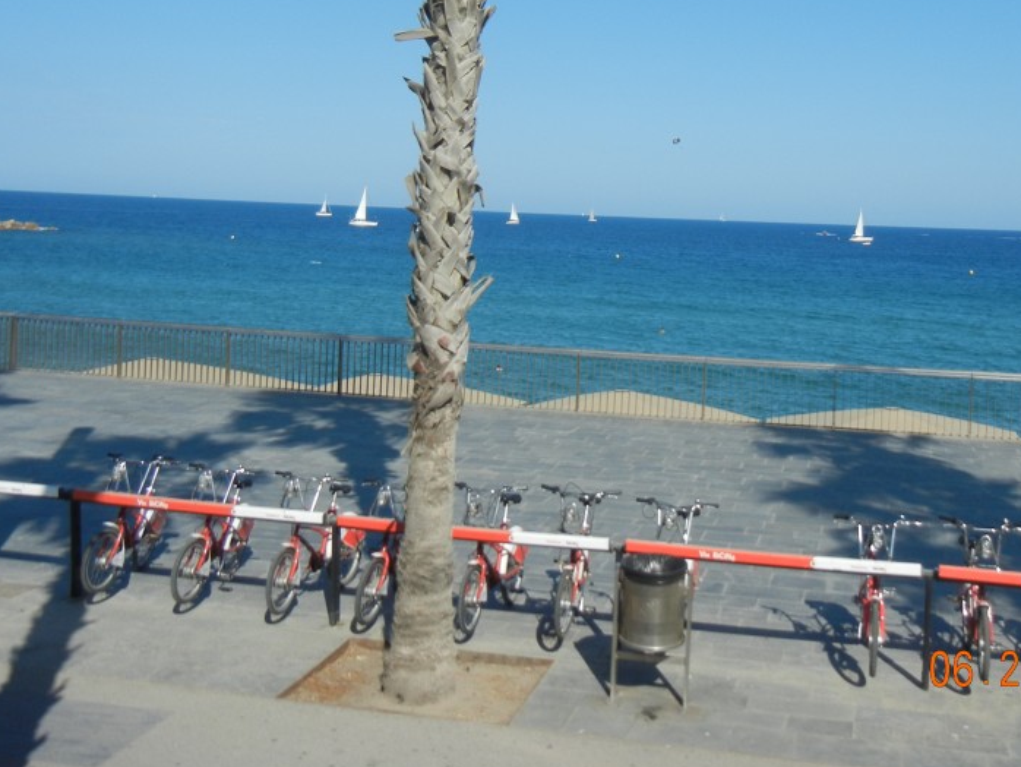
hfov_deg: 42.6
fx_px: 1298
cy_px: 224
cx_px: 641
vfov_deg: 32.5
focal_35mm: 44
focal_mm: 5.4
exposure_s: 1/510
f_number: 7
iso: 160
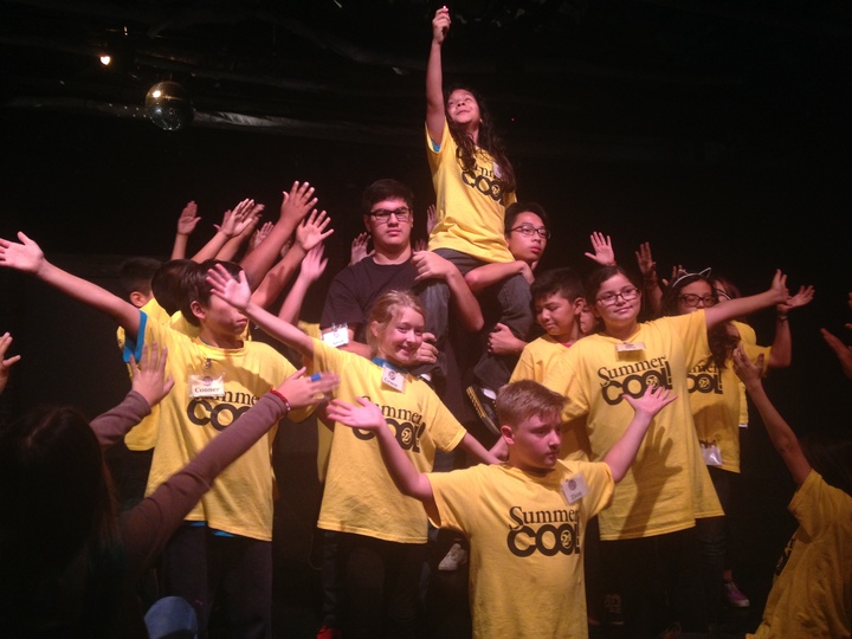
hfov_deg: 55.4
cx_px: 426
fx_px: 812
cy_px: 320
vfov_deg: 42.9
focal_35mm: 33
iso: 160
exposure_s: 1/20
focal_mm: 4.12
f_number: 2.4
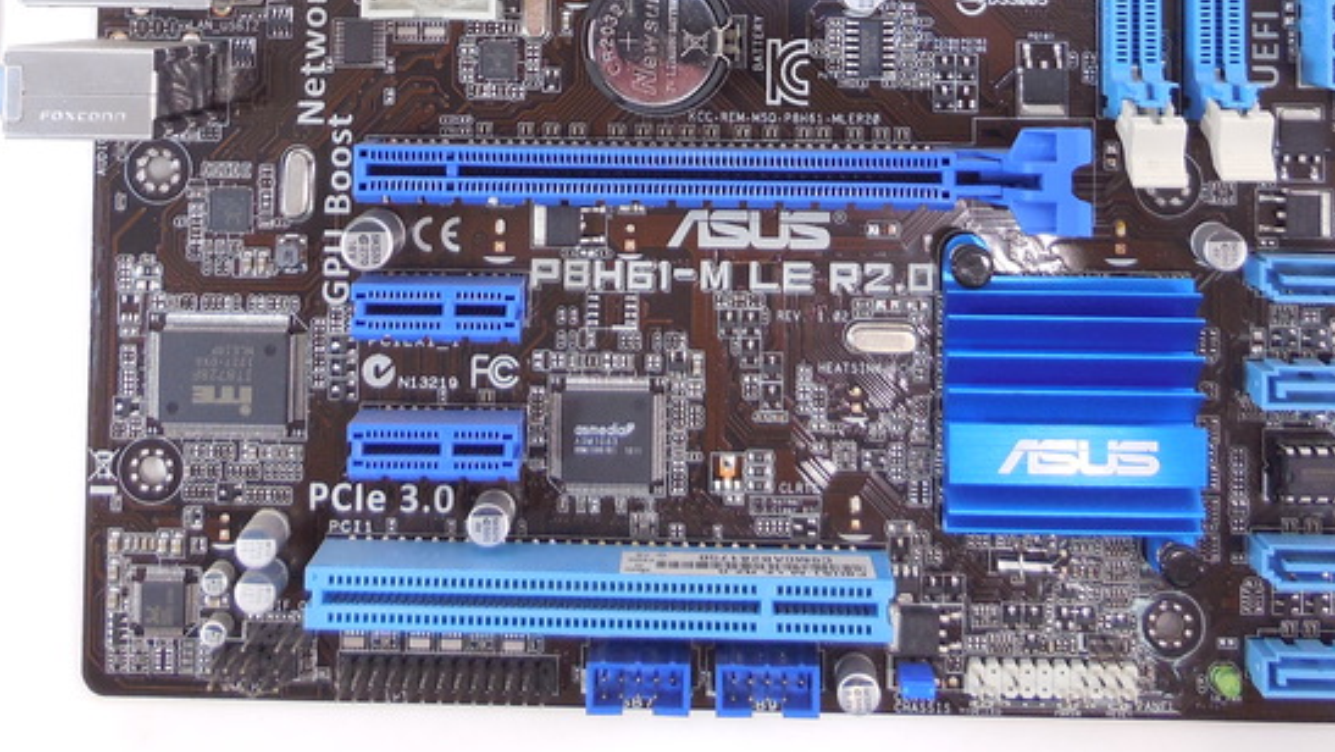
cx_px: 674
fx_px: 1806
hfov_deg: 40.6
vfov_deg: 22.0
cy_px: -120
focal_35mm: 51
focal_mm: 4.5
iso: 125
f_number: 3.1
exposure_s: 1/40
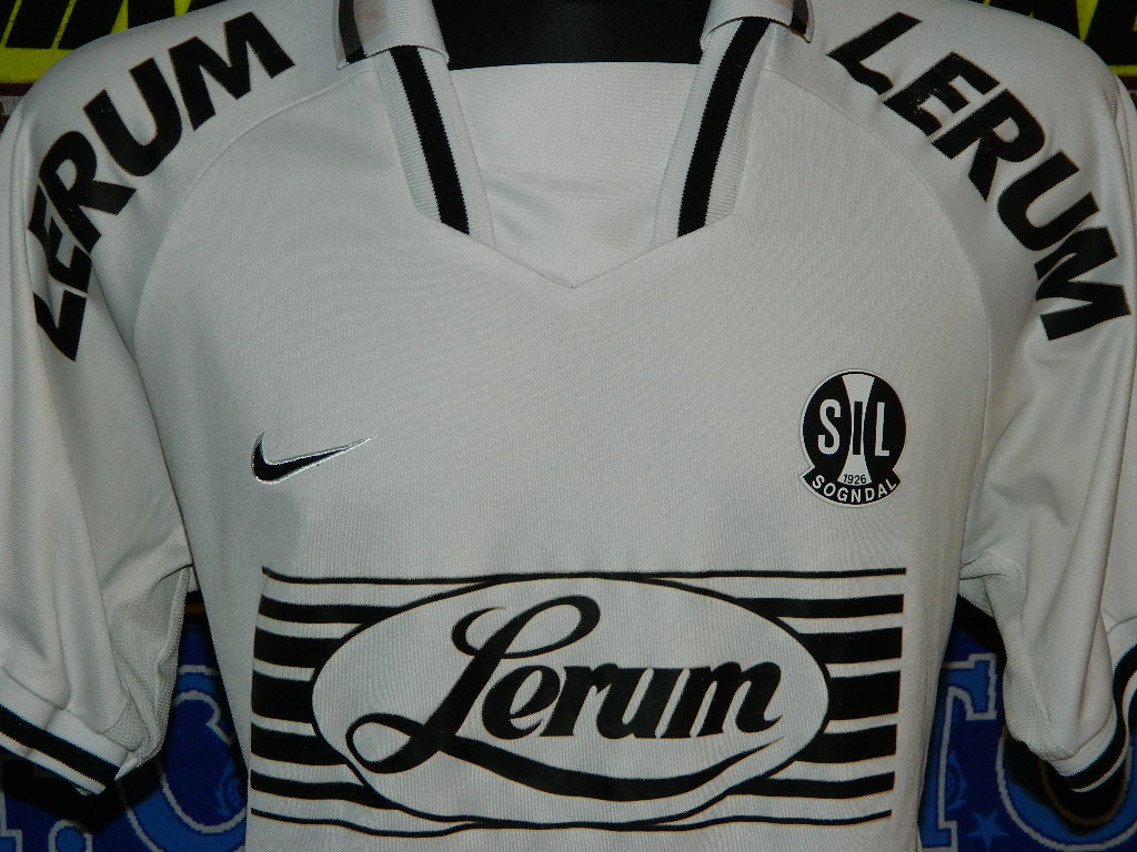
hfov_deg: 23.3
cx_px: 568
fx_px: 2759
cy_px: 426
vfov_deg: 17.6
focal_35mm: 84
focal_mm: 15.1
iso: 200
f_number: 4.2
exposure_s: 1/50
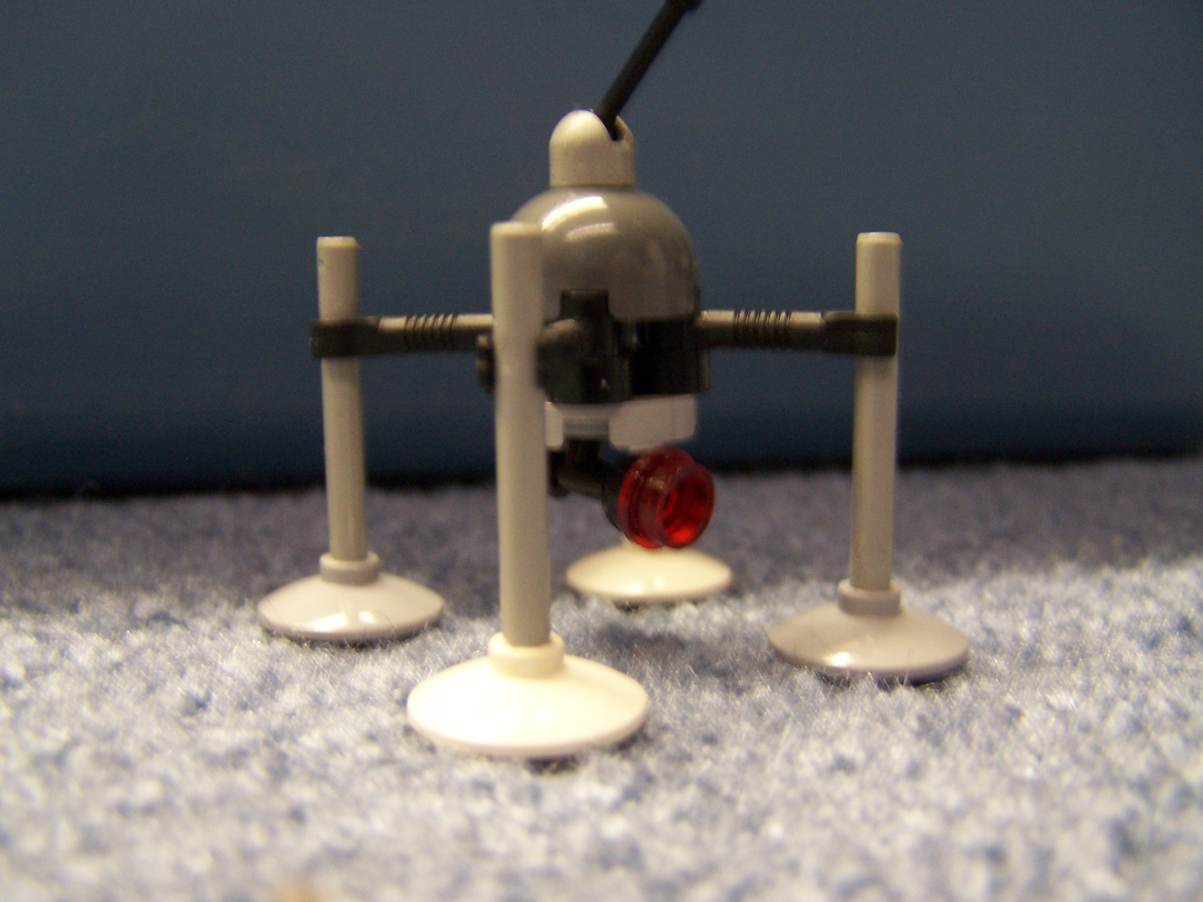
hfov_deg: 49.0
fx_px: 1321
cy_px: 451
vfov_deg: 37.7
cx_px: 602
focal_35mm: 38
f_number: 2.8
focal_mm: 6.3
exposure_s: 1/8
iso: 140
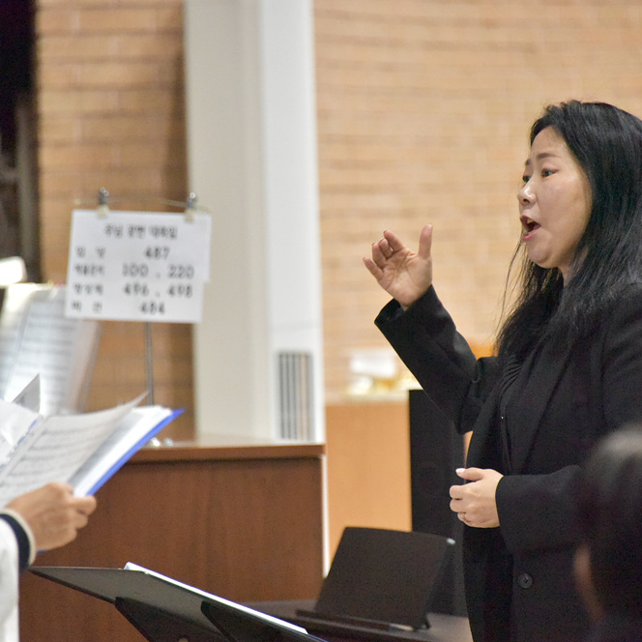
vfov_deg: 4.6
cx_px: 312
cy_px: 321
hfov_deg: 4.6
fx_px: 8057
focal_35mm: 384
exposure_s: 1/200
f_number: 5.6
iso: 12800
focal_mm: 300
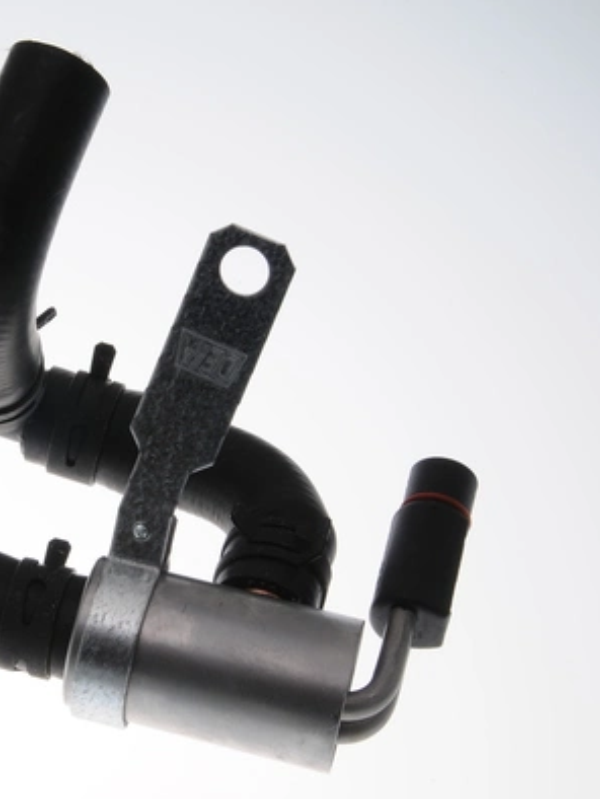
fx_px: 2632
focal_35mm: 114
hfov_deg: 12.9
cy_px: 403
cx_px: 39
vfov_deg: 17.3
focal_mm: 52
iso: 200
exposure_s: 1/125
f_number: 18
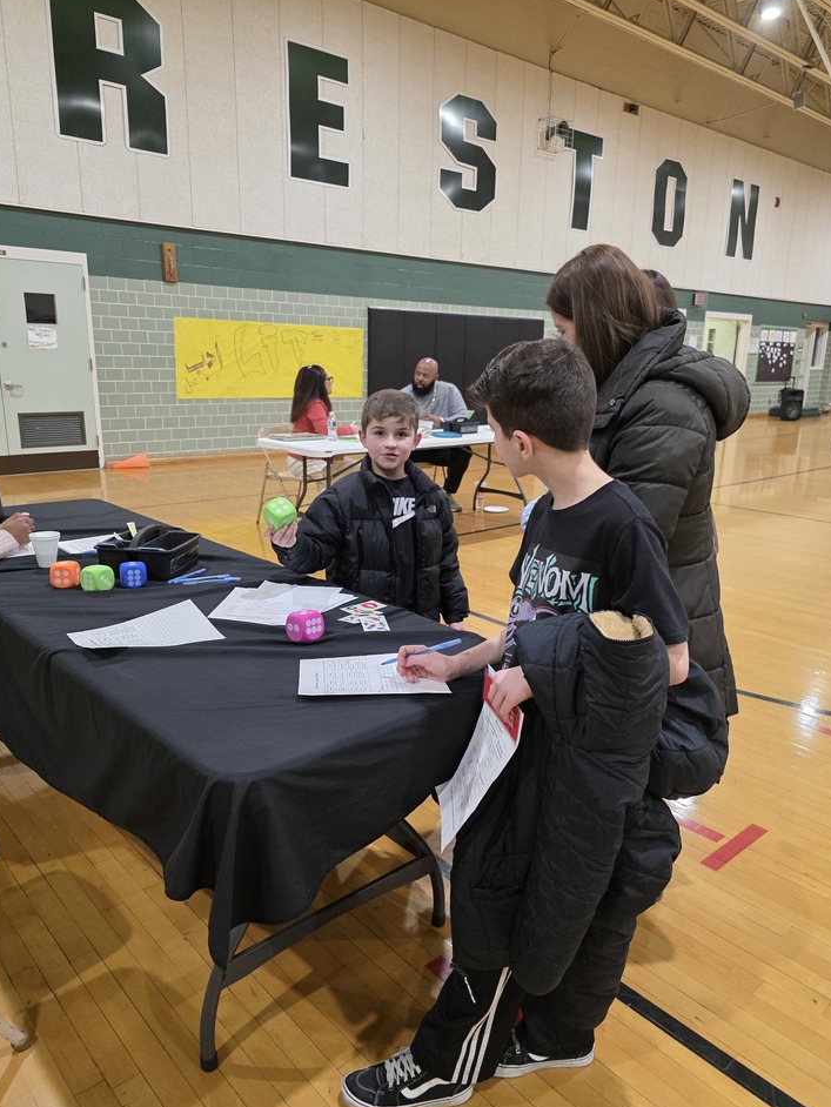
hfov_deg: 54.9
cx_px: 424
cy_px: 570
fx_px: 800
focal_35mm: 25
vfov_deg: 69.4
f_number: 1.7
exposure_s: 1/120
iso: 320
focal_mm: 6.3
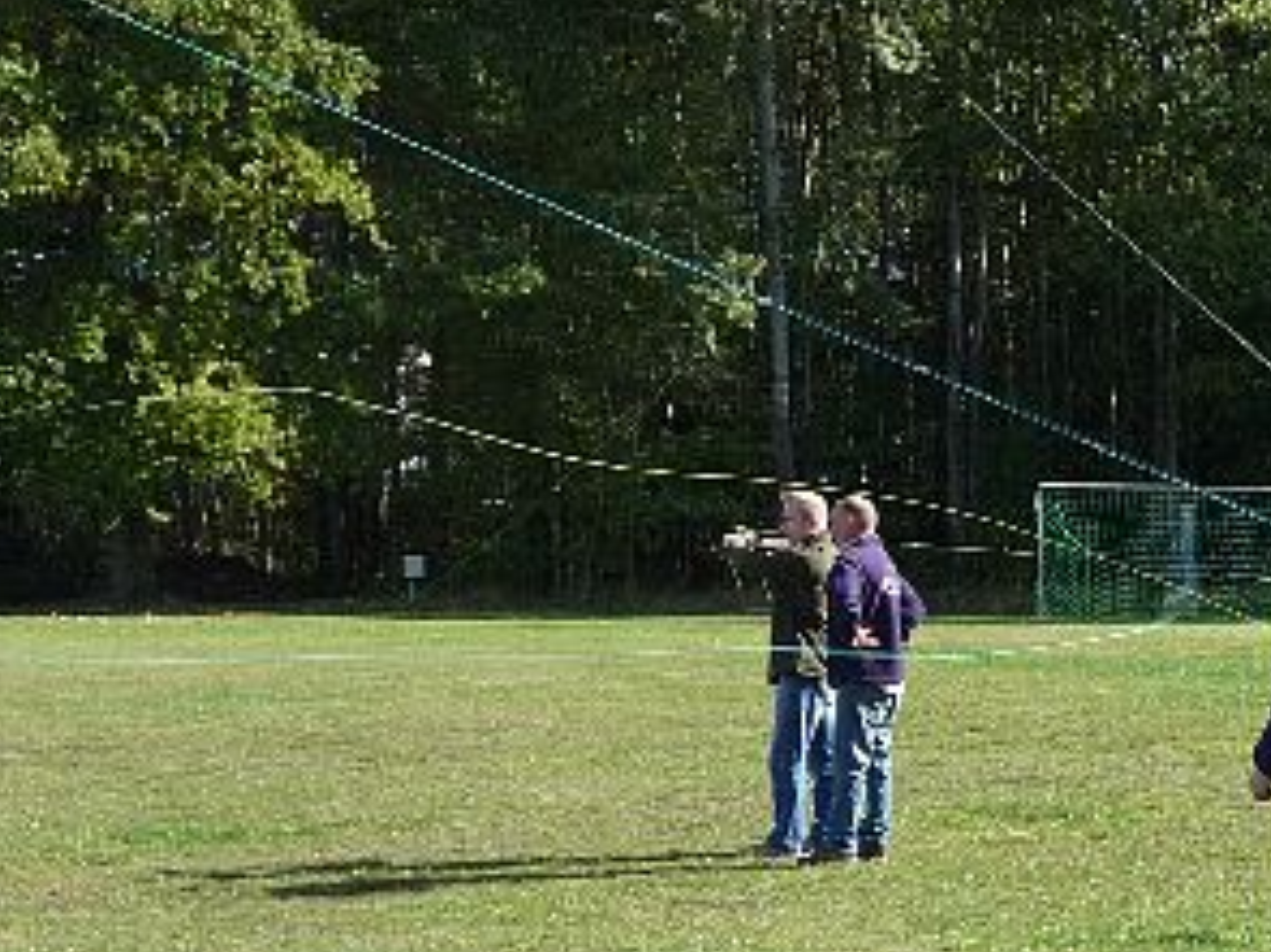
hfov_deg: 18.0
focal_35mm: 103
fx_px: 3780
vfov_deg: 14.3
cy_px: 793
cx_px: 1581
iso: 100
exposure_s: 1/320
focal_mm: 6.3
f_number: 3.8
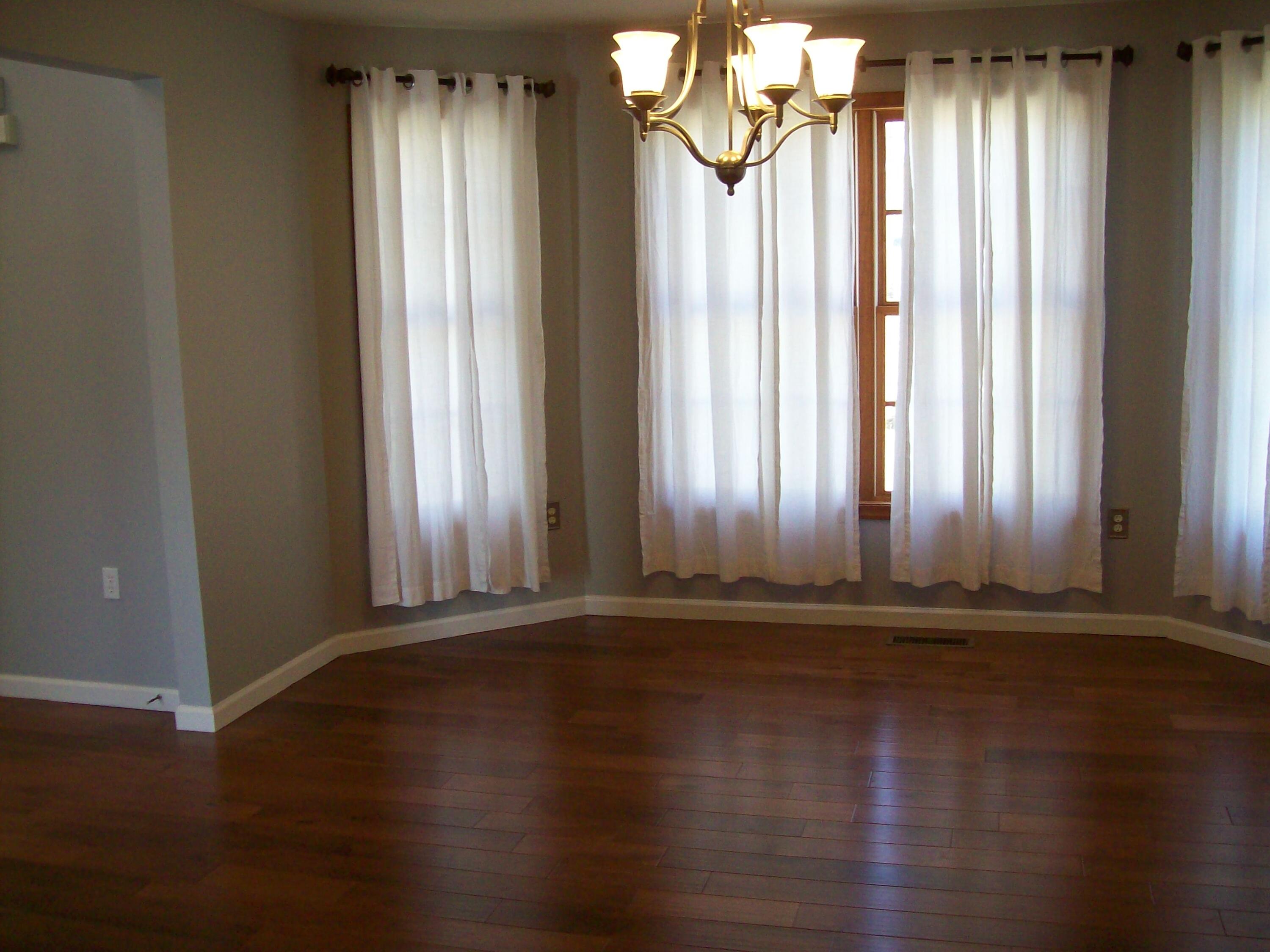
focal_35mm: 36
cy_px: 476
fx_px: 1321
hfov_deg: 51.4
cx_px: 635
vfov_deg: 39.7
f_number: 2.7
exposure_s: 1/49.4
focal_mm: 6
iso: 160
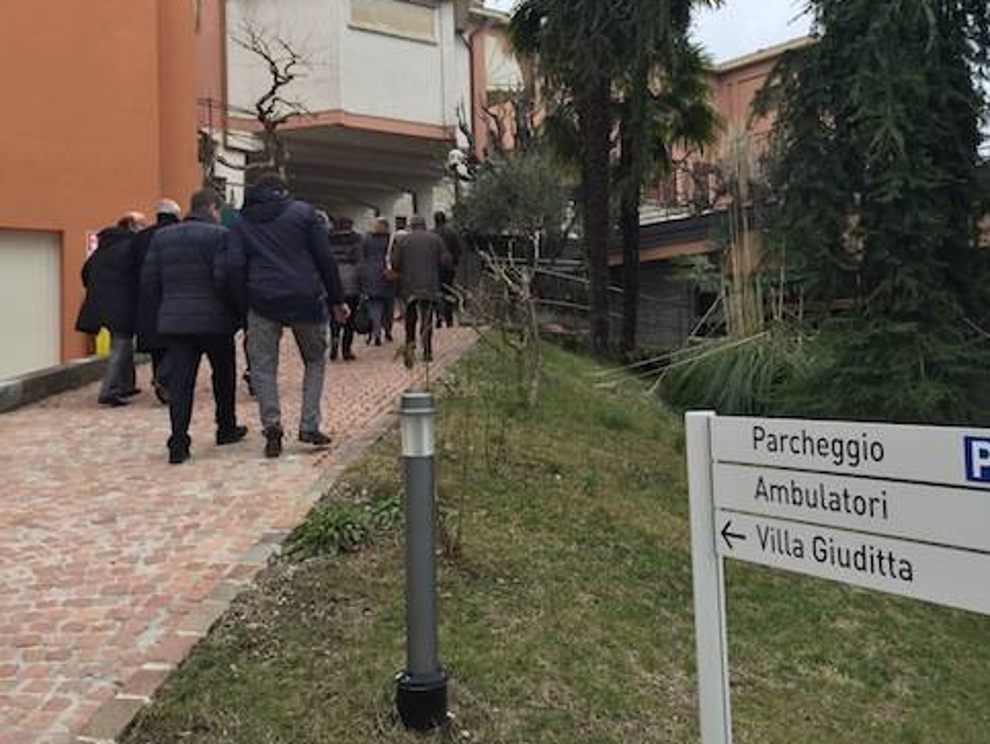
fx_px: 1030
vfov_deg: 39.6
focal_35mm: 36
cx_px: 533
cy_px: 301
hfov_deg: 51.3
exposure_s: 1/309
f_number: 2.2
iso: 32
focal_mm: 4.15
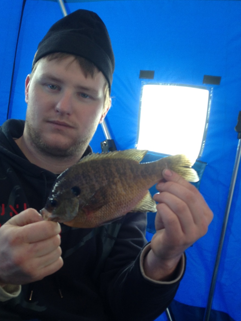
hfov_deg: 34.2
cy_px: 181
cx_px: 146
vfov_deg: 44.7
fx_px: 390
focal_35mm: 42
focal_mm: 4.12
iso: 50
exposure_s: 1/40
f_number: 2.4
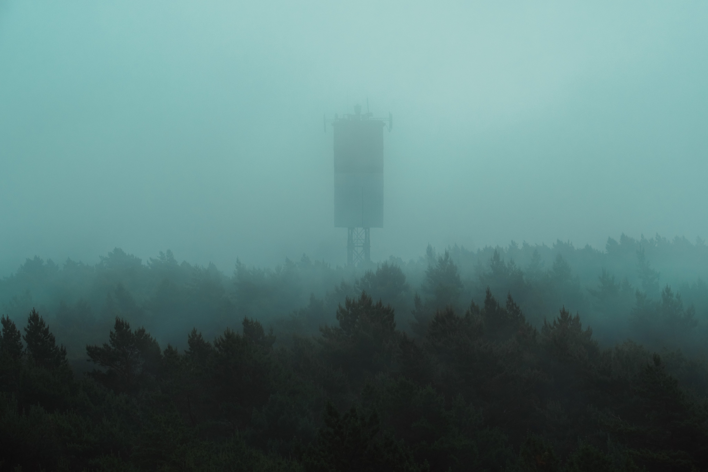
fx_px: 1652
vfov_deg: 16.3
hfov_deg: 24.2
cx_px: 354
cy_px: 236
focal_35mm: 84
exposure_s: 1/4000
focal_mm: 55.8
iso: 250
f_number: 4.5
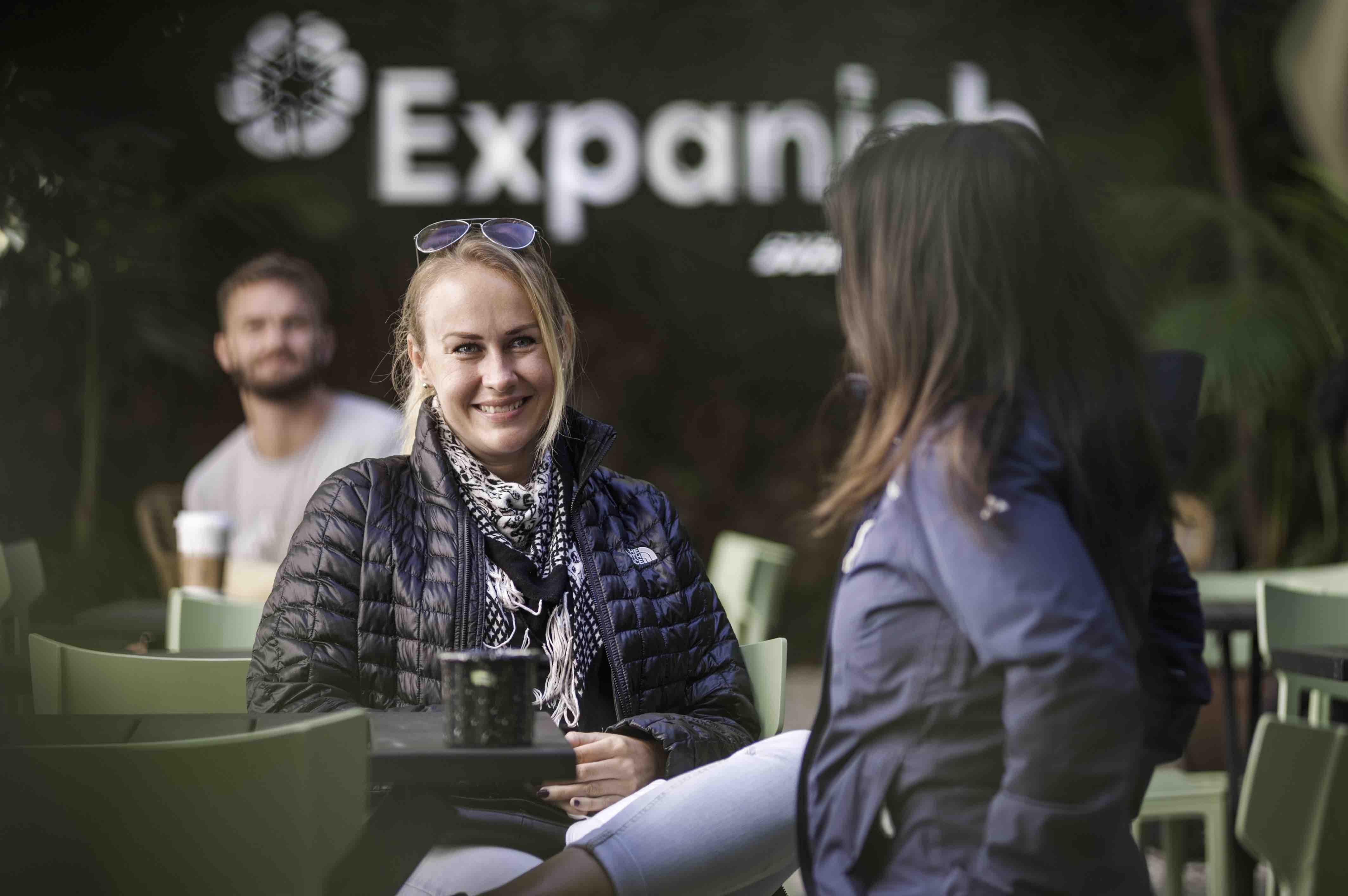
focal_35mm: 145
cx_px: 674
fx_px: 5426
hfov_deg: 14.2
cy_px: 448
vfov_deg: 9.5
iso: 250
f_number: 3.5
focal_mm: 145
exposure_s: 1/320
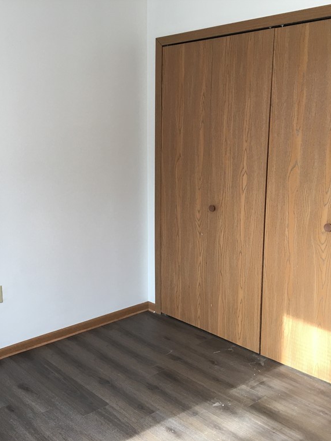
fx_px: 497
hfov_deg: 36.3
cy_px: 221
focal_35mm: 39
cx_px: 101
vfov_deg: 47.9
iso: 32
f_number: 2.2
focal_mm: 4.15
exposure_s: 1/33
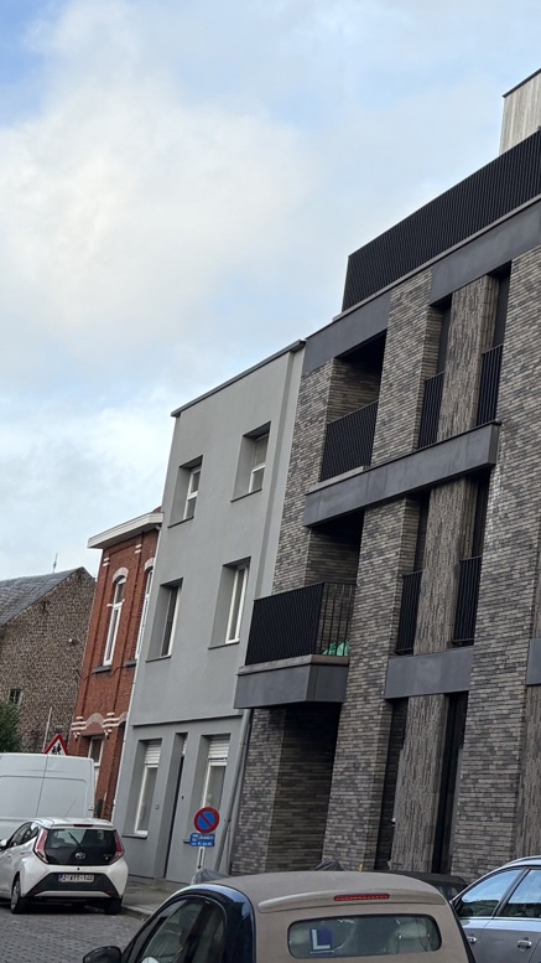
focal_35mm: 70
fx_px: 1785
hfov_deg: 15.2
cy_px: 143
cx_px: 941
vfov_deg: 29.2
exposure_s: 1/1337
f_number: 1.6
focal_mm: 5.96
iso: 50
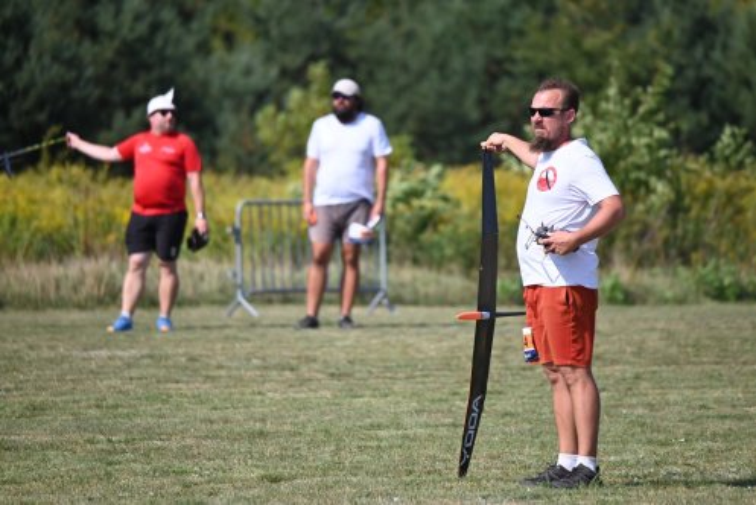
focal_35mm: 400
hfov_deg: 5.2
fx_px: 8405
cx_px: 378
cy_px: 252
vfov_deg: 3.4
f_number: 6.3
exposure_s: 1/2500
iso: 640
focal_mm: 400
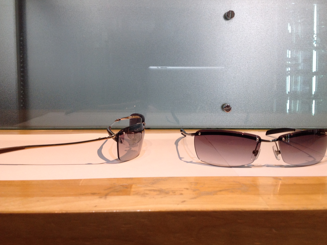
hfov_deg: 45.8
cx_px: 174
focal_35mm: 41
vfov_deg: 35.0
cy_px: 104
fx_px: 387
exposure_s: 1/60
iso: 80
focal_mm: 4.28
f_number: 2.4
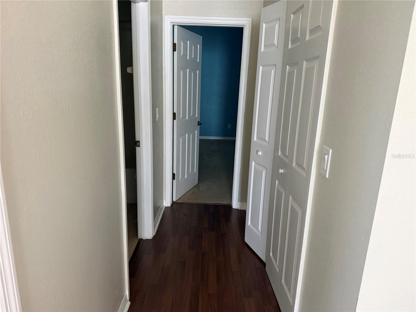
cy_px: 156
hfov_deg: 71.6
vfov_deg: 56.8
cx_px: 208
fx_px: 288
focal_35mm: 24
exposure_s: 1/60
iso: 640
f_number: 1.78
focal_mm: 6.76
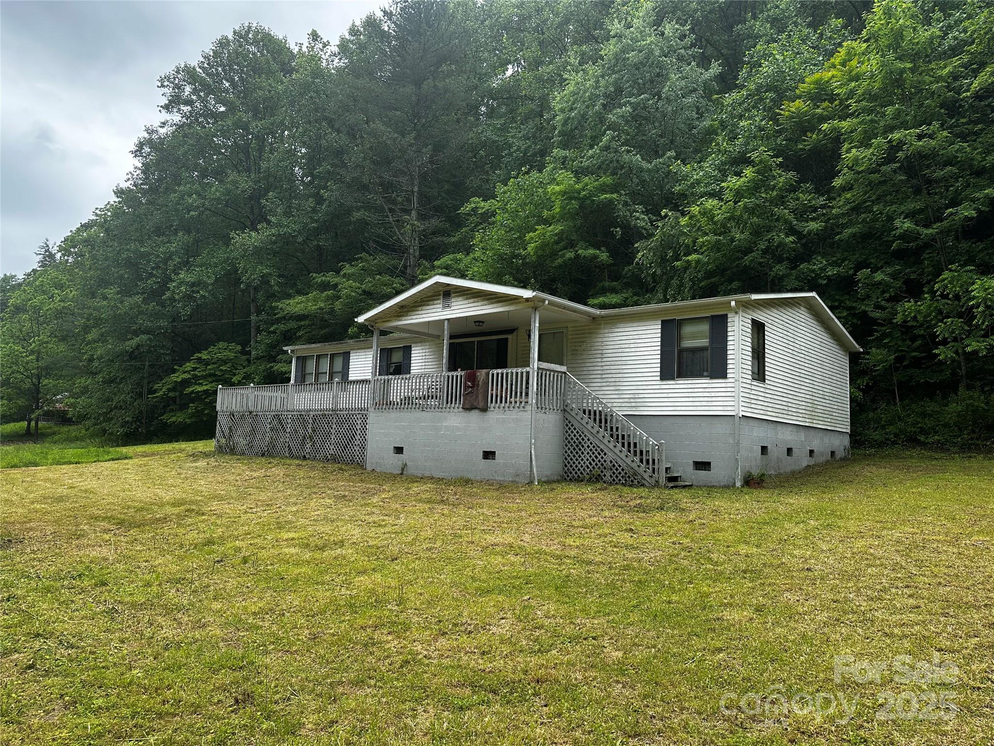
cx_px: 497
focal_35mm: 24
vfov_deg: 56.8
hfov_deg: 71.6
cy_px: 373
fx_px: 689
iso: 80
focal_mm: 6.86
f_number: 1.78
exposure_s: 1/1639
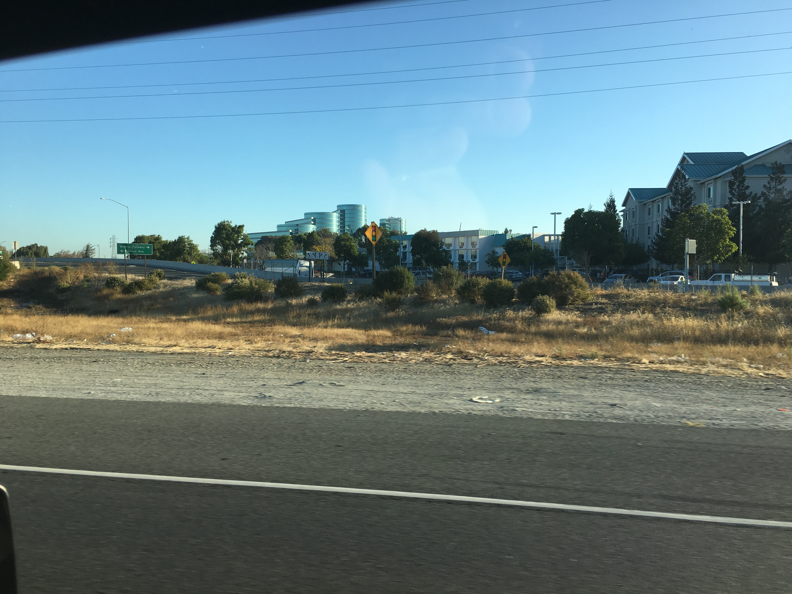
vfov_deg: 48.2
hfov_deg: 61.7
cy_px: 297
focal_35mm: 29
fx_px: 664
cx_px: 396
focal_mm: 4.15
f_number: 2.2
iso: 25
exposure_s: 1/754
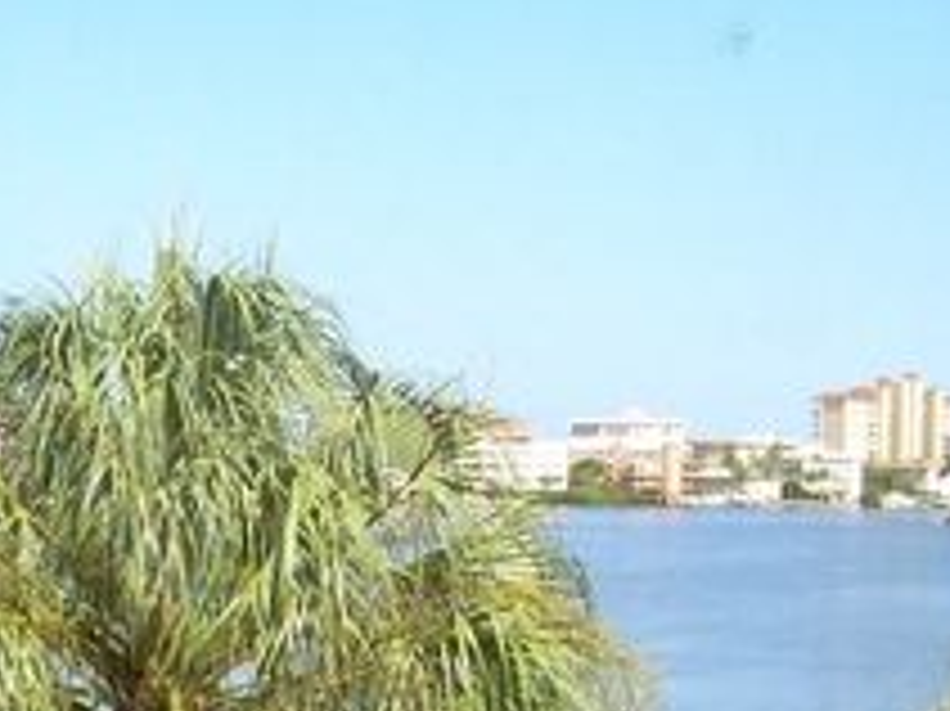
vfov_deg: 16.2
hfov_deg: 21.3
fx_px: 2469
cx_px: 108
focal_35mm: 90
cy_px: 650
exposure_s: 1/162
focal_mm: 6.3
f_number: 4.6
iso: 50
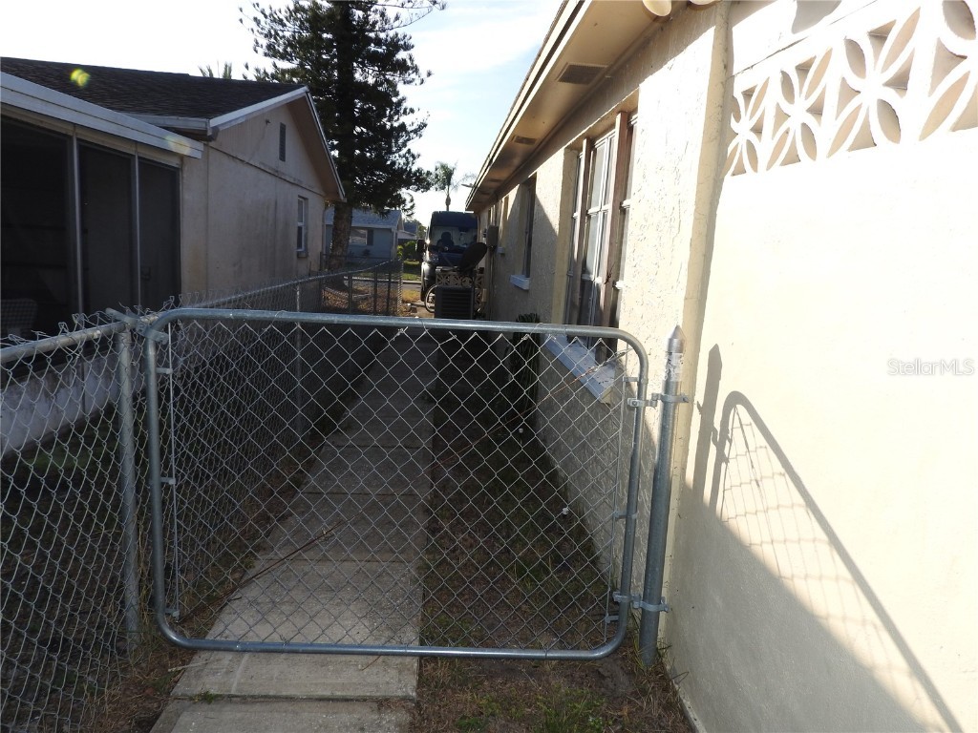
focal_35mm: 24
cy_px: 366
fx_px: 678
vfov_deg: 56.8
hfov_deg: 71.6
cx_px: 489
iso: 100
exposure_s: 1/800
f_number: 3.3
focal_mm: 4.3
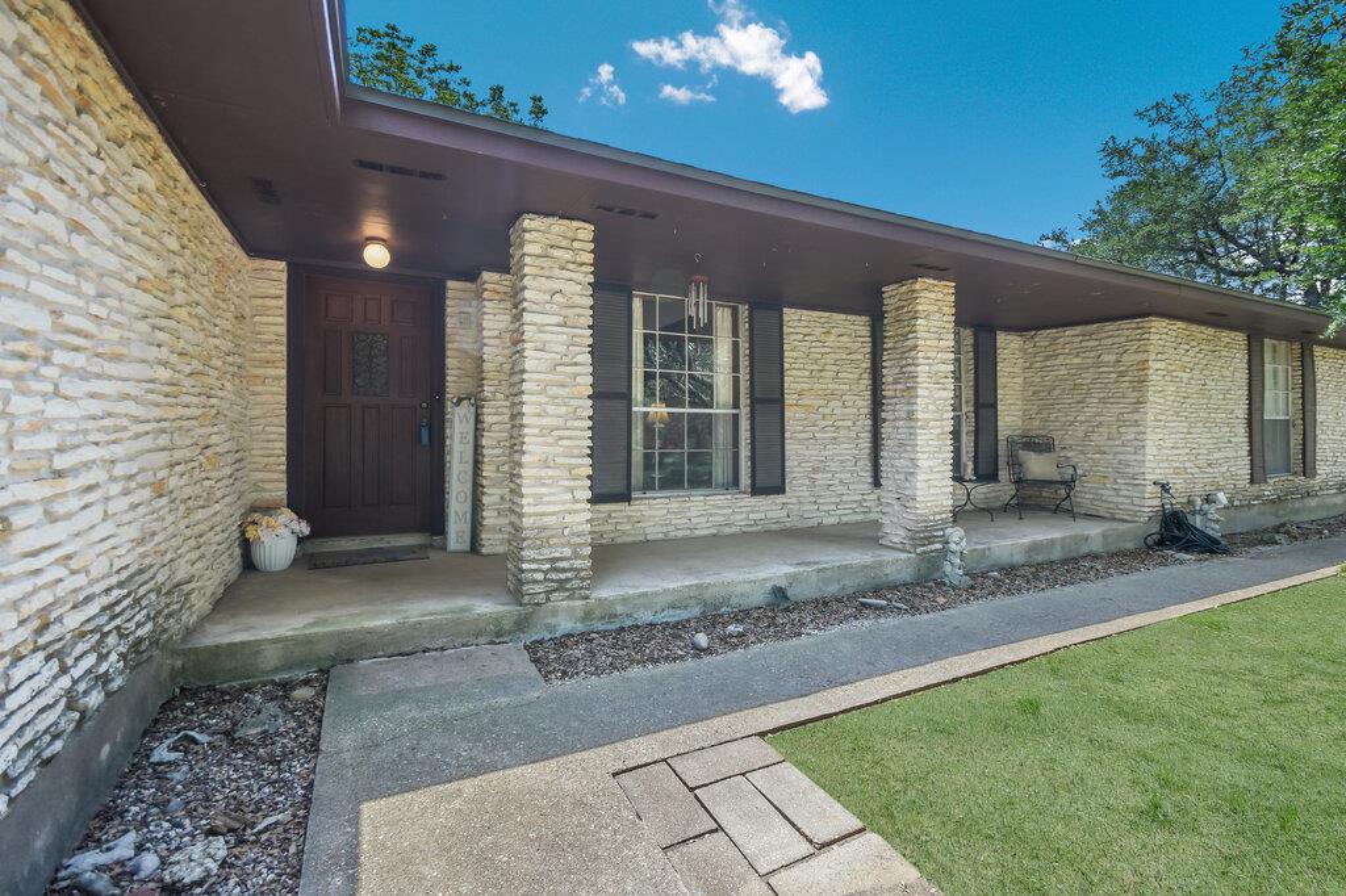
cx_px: 673
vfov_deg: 77.3
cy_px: 448
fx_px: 561
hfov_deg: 100.4
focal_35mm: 15
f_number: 8
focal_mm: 10
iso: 200
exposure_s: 1/50
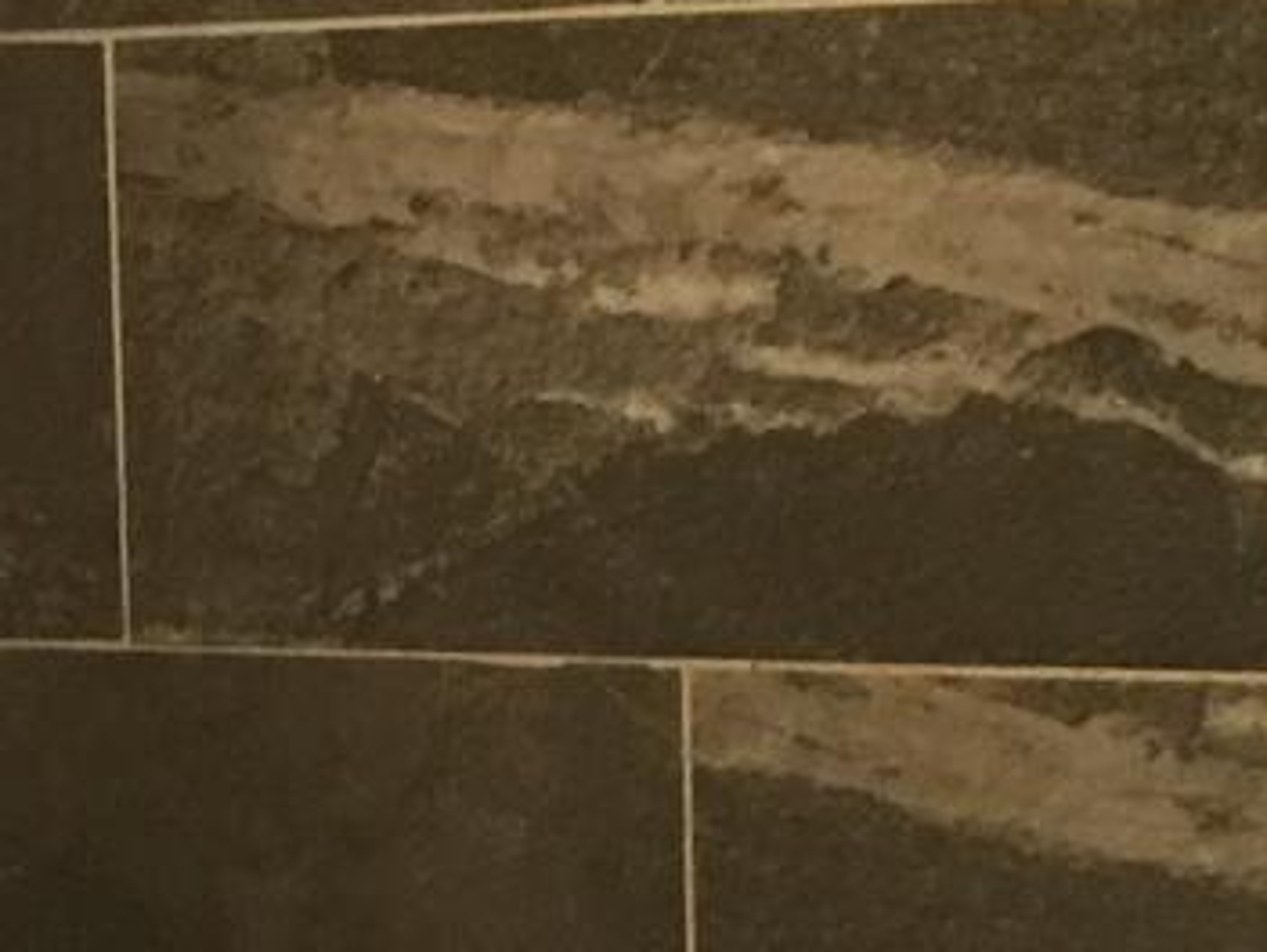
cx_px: -606
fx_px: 6192
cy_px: 1067
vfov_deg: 8.7
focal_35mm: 169
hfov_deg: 11.2
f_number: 2.2
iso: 64
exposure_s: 1/15
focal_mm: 4.15
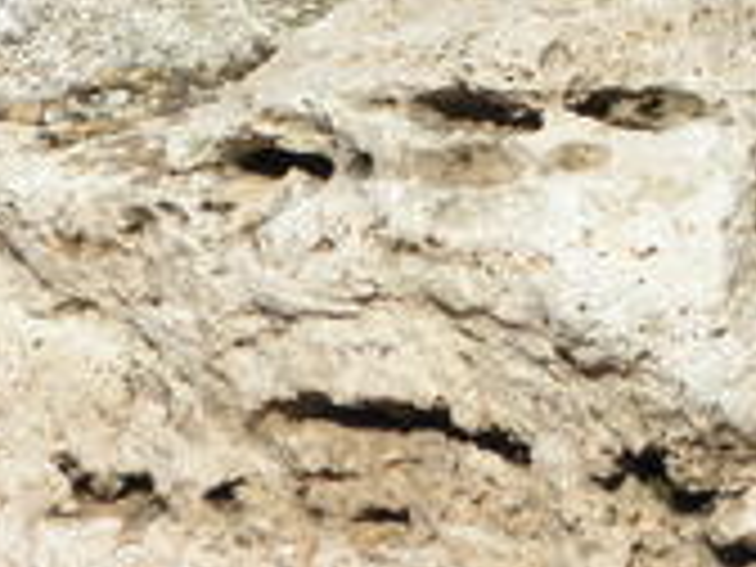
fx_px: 8474
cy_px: -508
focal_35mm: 388
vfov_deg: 3.8
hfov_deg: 5.1
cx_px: 1125
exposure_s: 1/250
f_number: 5.6
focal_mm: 18.29
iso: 64
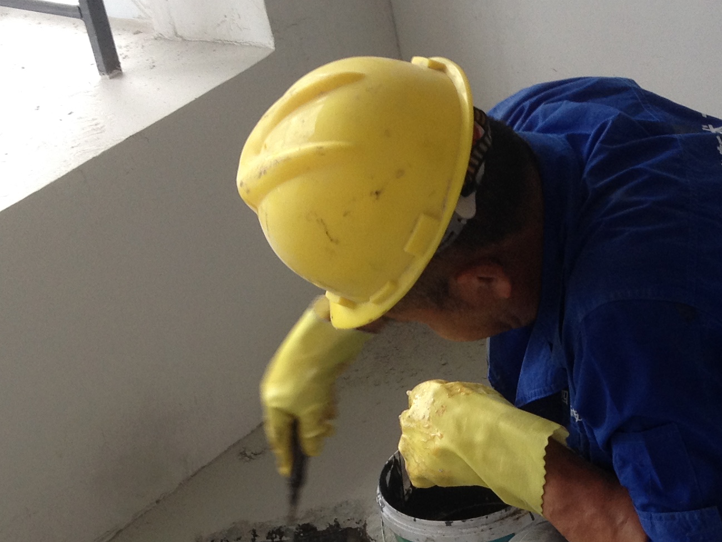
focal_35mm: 88
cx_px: 498
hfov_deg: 22.1
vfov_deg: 16.3
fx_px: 1836
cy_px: 588
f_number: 2.4
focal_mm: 4.28
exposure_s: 1/40
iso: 50
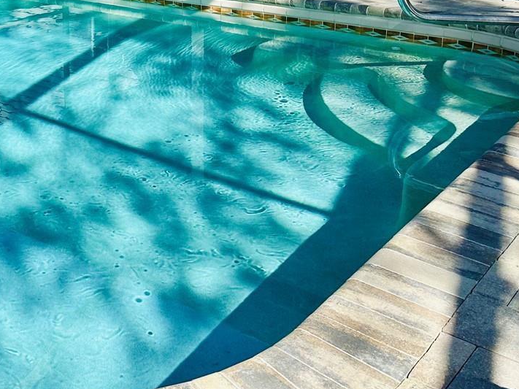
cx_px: 9
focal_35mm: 54
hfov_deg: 32.8
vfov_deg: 25.5
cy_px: -15
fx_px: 809
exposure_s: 1/1453
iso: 80
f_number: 1.78
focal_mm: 6.86
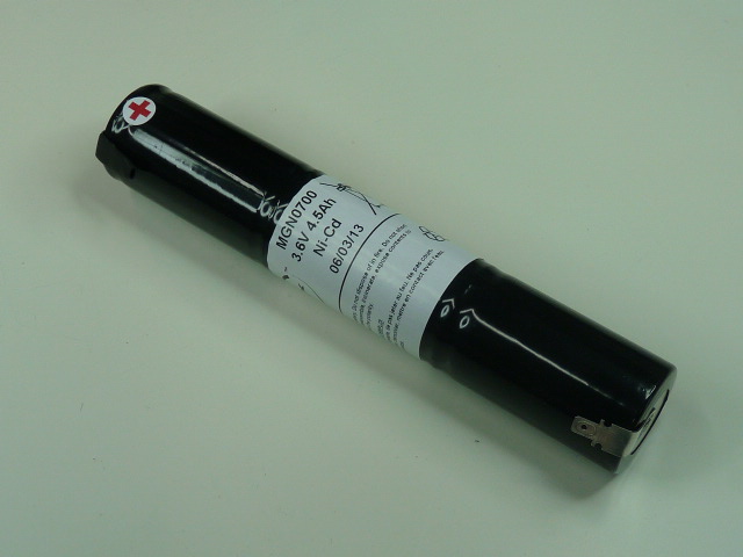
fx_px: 1266
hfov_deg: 32.7
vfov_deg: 24.8
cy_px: 278
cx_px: 372
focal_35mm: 59
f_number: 3
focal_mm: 6
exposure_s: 1/100
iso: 100
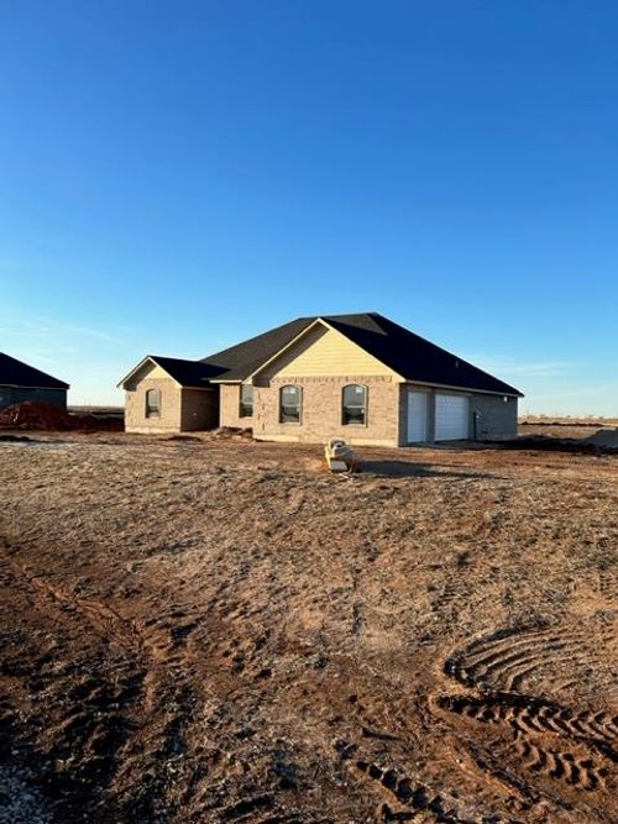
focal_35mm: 26
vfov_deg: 67.3
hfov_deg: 53.0
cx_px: 309
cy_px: 412
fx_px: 619
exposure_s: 1/2299
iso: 50
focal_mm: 5.7
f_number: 1.5
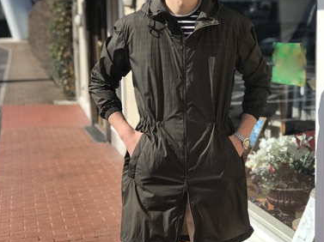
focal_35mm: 68
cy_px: 128
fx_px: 636
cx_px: 184
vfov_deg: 21.6
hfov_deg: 28.6
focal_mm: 6.6
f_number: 2.8
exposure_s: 1/997
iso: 20
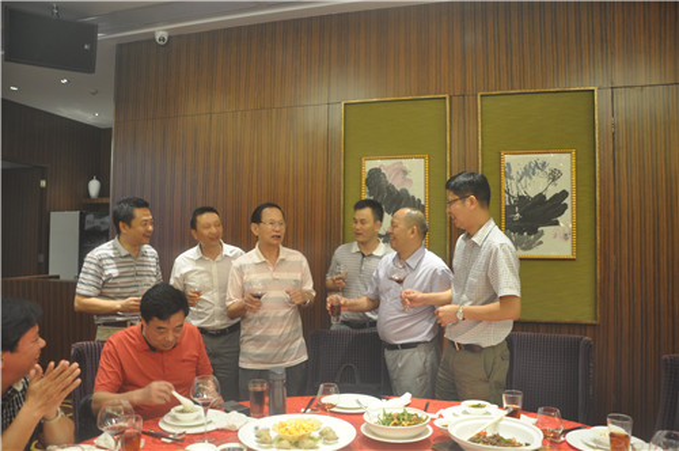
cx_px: 340
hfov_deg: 67.4
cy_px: 226
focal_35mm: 27
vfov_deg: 47.8
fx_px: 509
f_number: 4
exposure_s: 1/15
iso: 450
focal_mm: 18
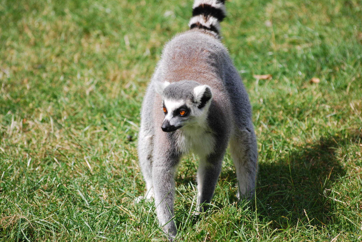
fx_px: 2945
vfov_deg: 4.7
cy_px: 121
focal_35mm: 292
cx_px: 181
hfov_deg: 7.0
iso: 200
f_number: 5
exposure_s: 1/1000
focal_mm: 195
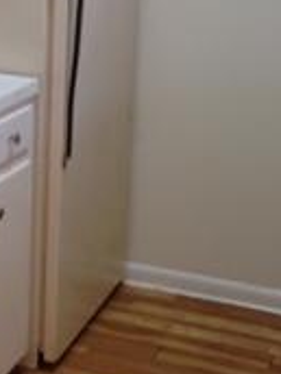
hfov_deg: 15.9
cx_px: 54
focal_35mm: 92
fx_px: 996
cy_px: 87
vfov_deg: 21.1
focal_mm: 4.12
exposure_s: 1/20
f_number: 2.4
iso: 80
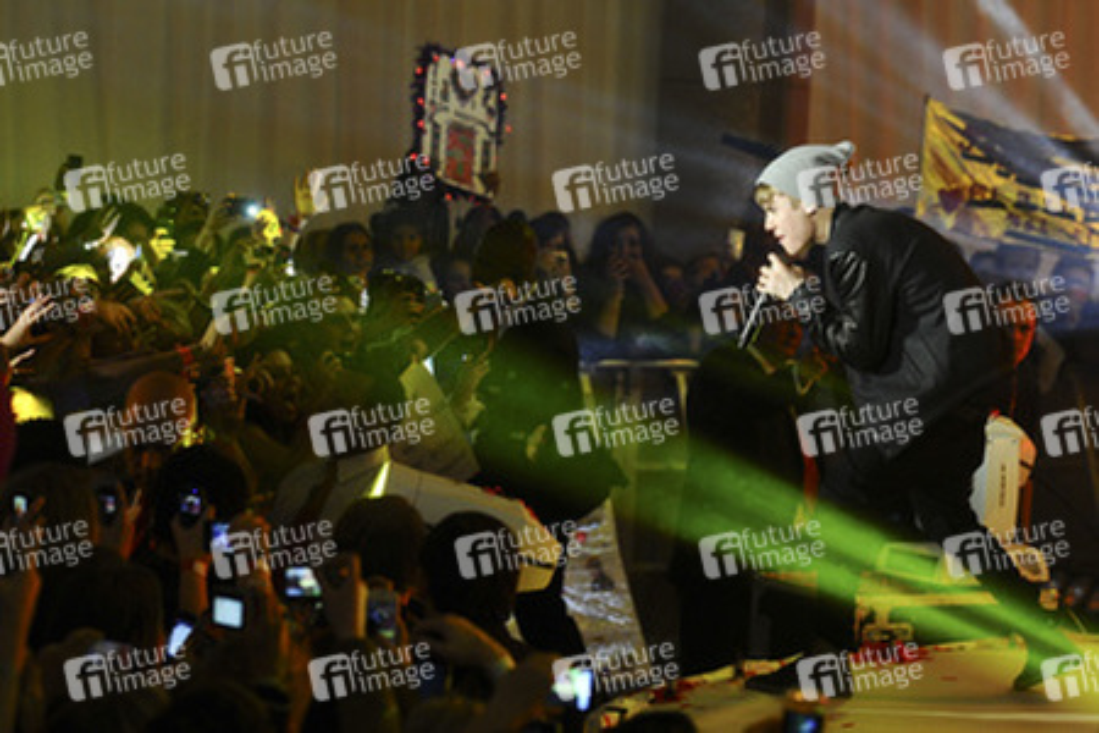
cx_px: 550
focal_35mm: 120
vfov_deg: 11.4
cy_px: 366
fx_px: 3663
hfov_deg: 17.1
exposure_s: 1/200
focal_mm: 80
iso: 640
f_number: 2.8
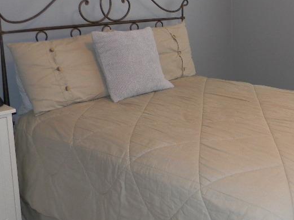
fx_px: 467
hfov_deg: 33.7
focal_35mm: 55
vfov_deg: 26.3
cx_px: 244
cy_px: 65
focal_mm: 5
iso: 200
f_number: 3.5
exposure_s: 1/34
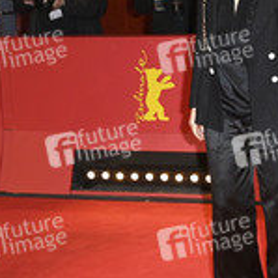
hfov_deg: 16.0
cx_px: 230
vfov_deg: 16.1
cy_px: 99
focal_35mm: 108
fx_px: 981
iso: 500
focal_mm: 42
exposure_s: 1/160
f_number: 5.6
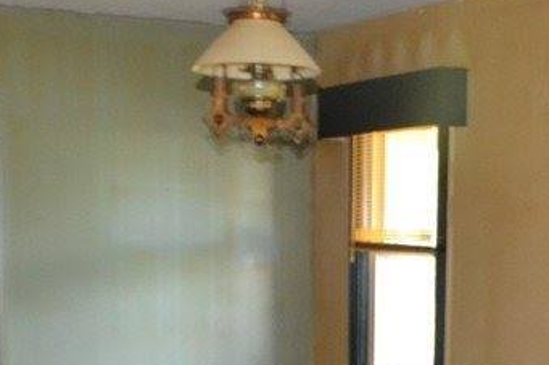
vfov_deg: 14.8
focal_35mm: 86
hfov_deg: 23.3
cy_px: 534
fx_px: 1311
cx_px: 451
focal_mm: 18
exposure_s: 1/60
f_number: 3.5
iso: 2500
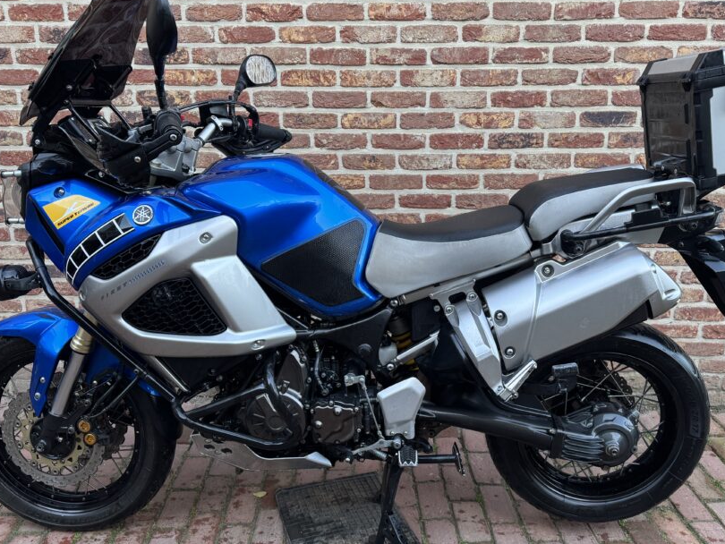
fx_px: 670
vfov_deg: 44.2
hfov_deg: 56.8
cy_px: 292
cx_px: 387
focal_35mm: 32
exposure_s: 1/121
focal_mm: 6.76
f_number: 1.78
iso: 160
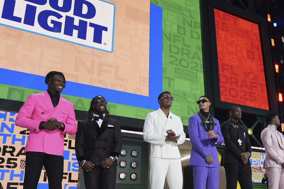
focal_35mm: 39
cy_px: 119
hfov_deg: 48.6
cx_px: 193
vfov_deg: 34.0
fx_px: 308
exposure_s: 1/1000
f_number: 2.8
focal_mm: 26
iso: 1600
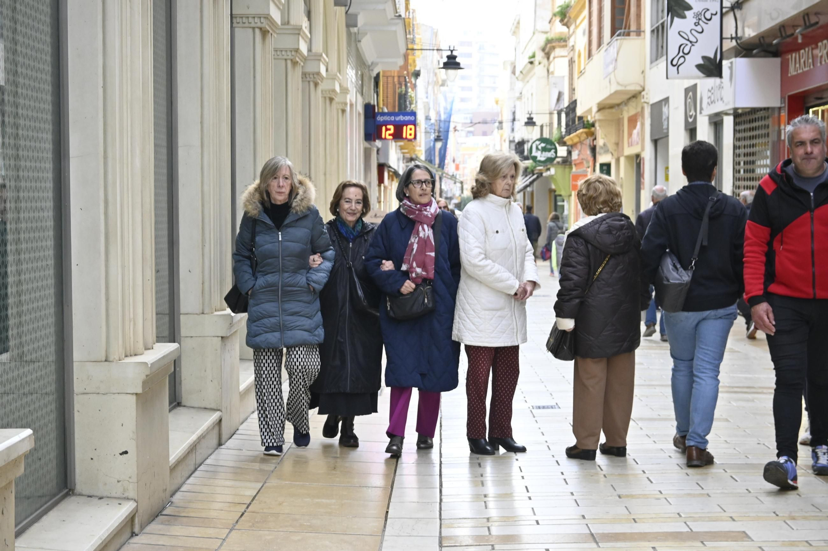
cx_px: 414
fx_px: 1552
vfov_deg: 20.2
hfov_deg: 29.9
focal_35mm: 68
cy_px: 276
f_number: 6
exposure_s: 1/500
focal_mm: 45
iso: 1000
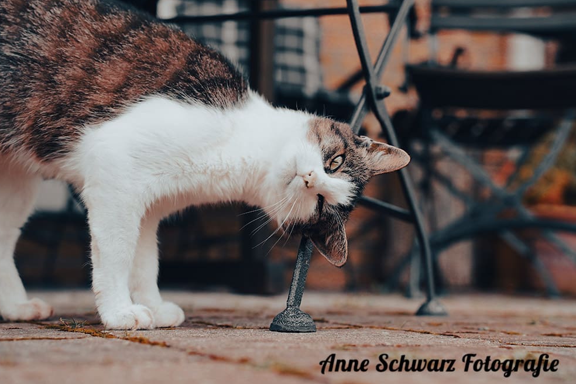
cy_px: 192
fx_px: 976
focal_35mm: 61
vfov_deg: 22.3
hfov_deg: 32.9
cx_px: 284
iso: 800
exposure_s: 1/2000
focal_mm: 60
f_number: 4
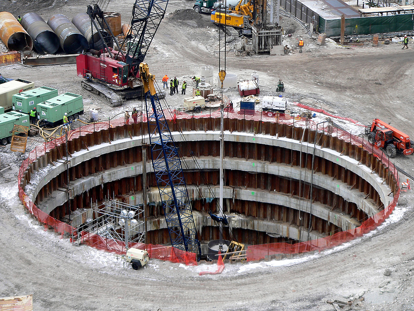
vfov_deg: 17.0
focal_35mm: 87
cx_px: 207
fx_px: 1041
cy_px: 156
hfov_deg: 22.5
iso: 80
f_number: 3.3
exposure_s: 1/100
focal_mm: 14.4
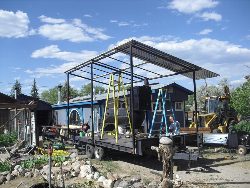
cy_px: 94
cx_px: 125
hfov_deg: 51.4
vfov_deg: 39.7
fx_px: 260
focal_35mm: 36
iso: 64
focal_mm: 6.3
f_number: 7.8
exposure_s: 1/125
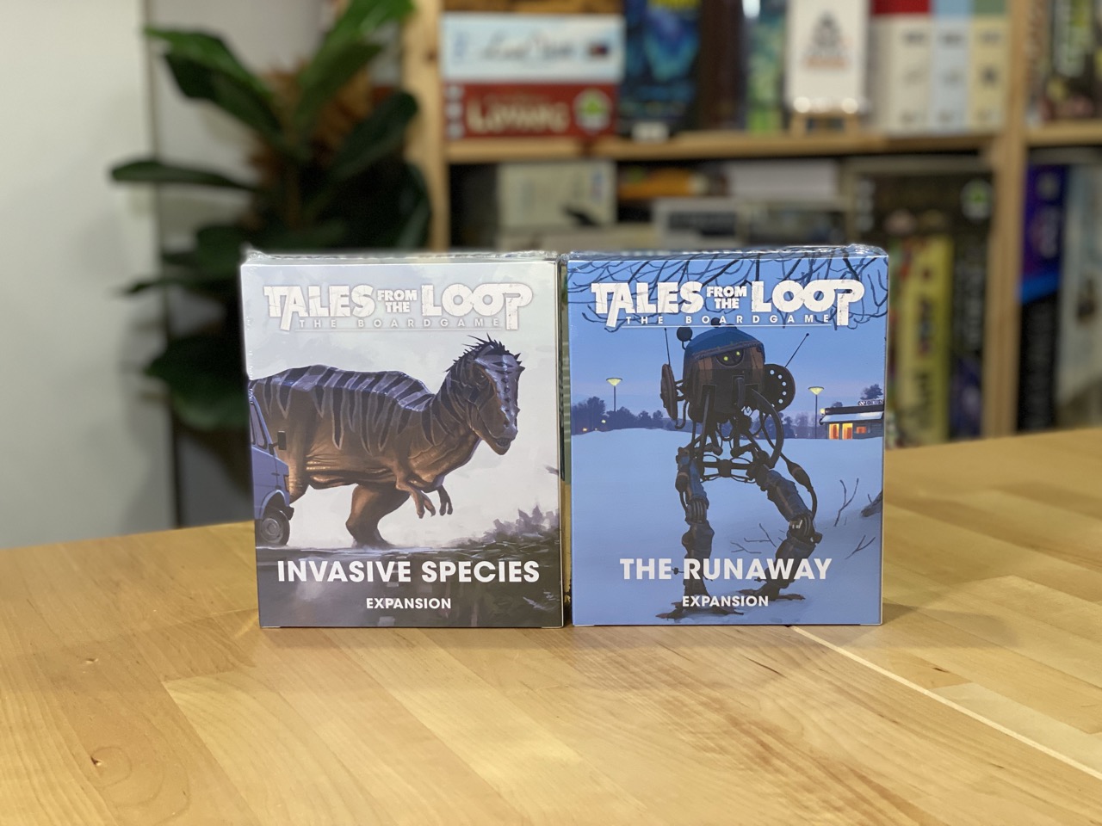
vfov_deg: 28.0
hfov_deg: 36.8
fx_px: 1655
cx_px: 551
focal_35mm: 52
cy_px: 413
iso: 160
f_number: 2
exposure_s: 1/33
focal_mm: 6
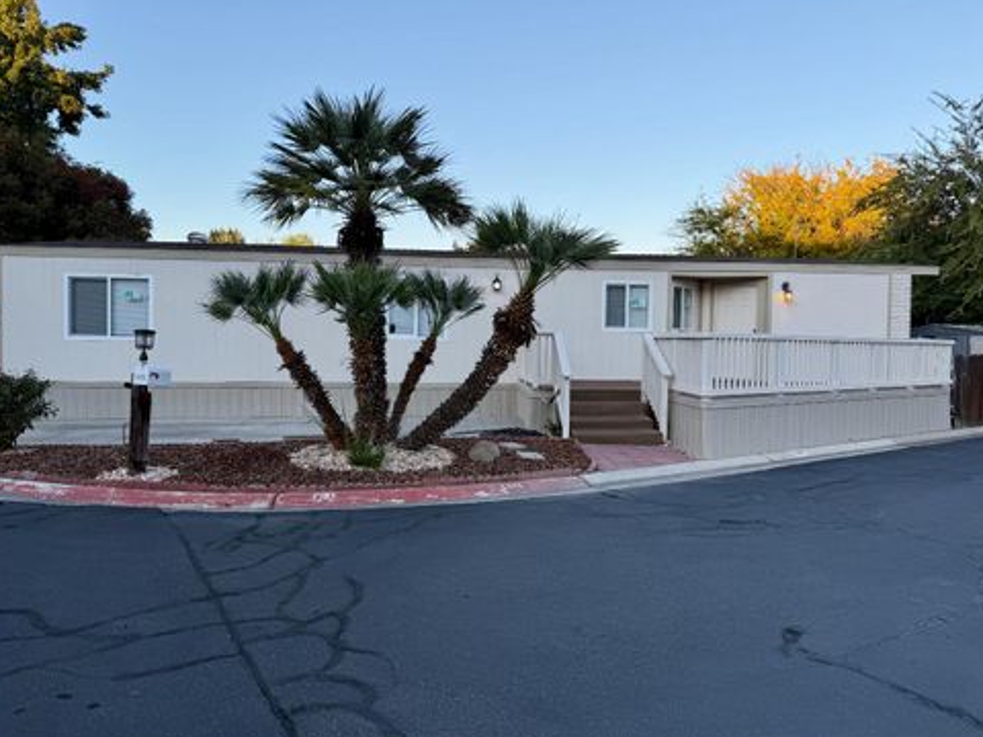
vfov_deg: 54.9
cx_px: 492
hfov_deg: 69.4
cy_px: 363
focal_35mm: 25
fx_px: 710
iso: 80
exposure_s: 1/780
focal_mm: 6.76
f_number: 1.78
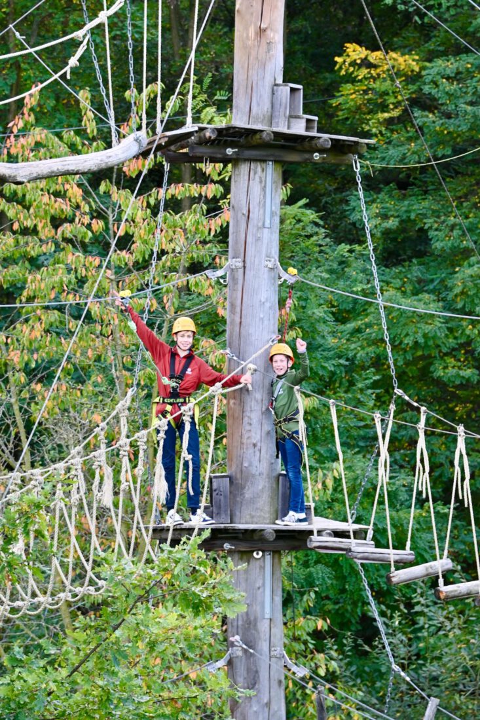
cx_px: 240
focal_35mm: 138
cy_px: 360
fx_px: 2761
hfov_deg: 9.9
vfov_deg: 14.9
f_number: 5.3
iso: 400
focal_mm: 92
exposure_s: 1/160
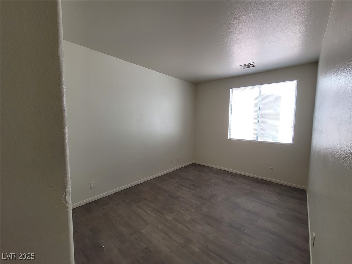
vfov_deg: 89.9
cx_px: 176
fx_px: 132
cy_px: 132
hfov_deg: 106.2
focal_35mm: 13
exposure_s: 1/120
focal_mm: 2.2
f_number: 2.2
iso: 80
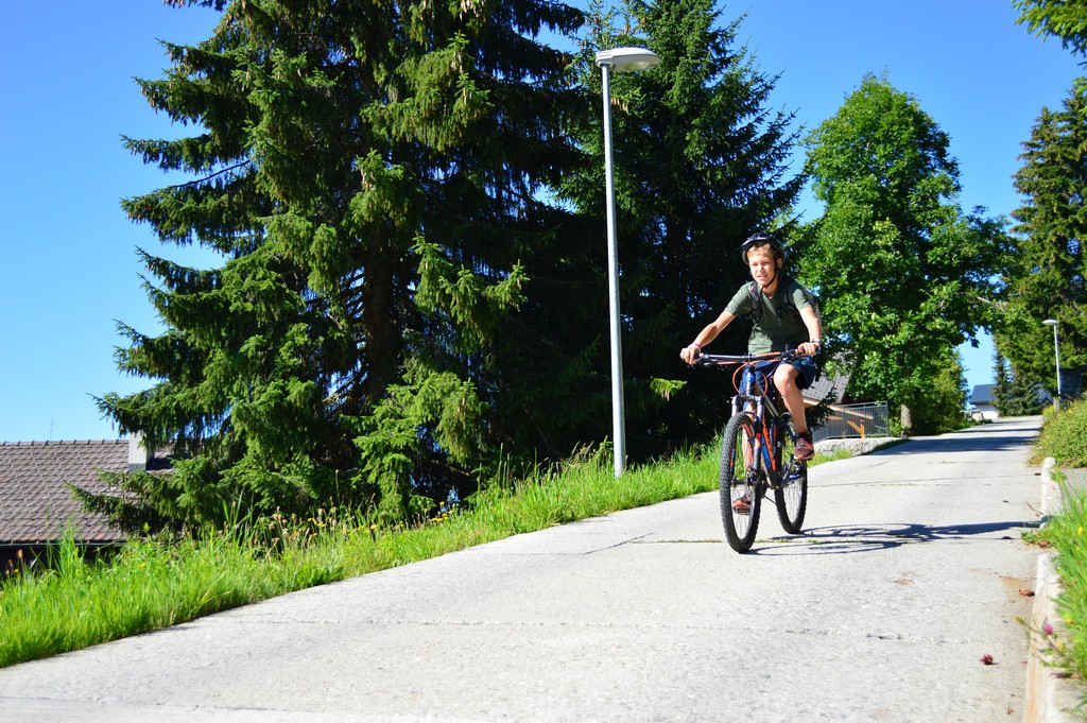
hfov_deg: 43.6
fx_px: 1358
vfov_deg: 29.8
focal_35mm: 45
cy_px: 362
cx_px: 544
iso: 320
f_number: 4.5
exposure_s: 1/1000
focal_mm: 30
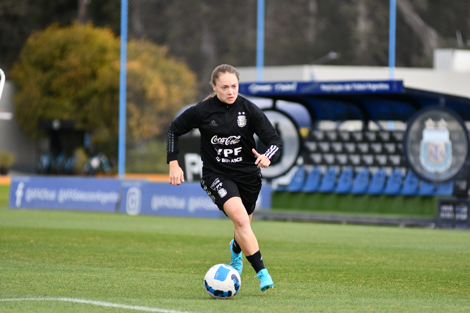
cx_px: 235
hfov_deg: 7.4
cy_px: 156
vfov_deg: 5.0
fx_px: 3616
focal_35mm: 277
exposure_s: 1/4000
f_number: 2.8
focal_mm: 185
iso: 1000
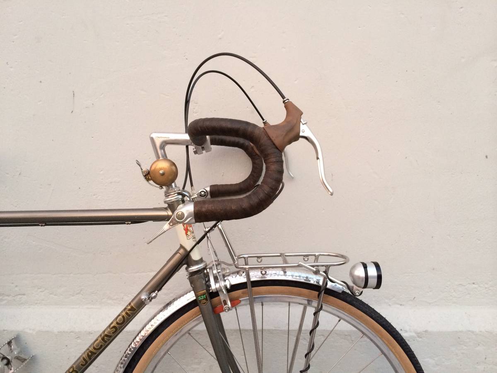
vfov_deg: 46.8
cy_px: 186
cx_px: 248
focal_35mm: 30
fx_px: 431
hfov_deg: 60.0
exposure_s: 1/30
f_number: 2.2
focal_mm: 4.12
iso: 200
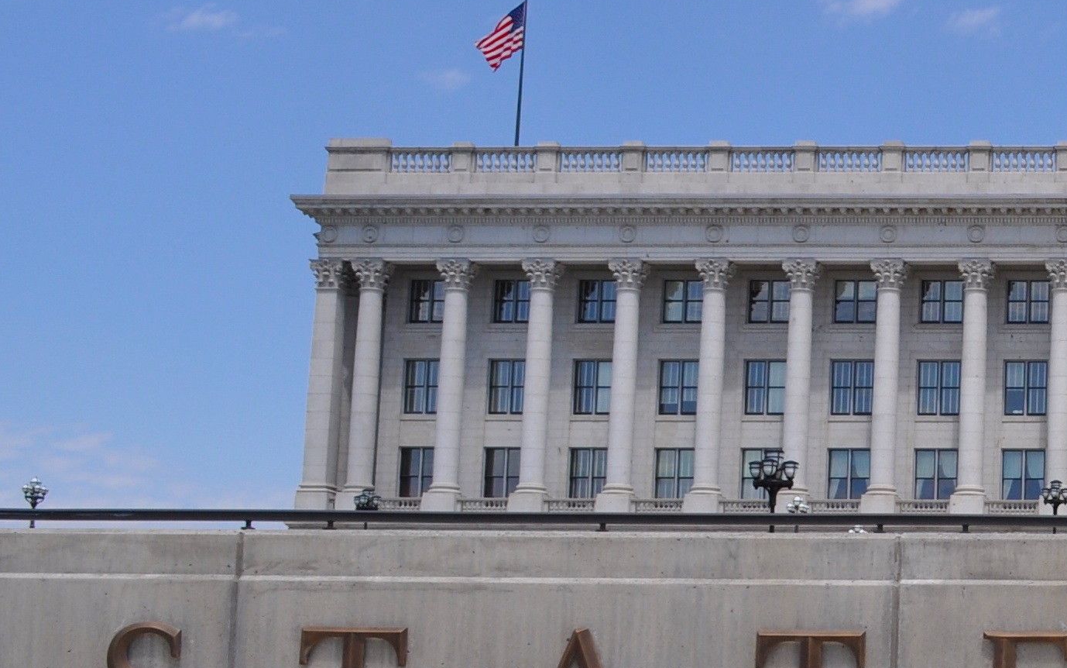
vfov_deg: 13.8
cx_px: 1511
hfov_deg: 19.5
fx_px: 2763
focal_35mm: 95
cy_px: 361
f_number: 11
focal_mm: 20
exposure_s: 1/500
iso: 200
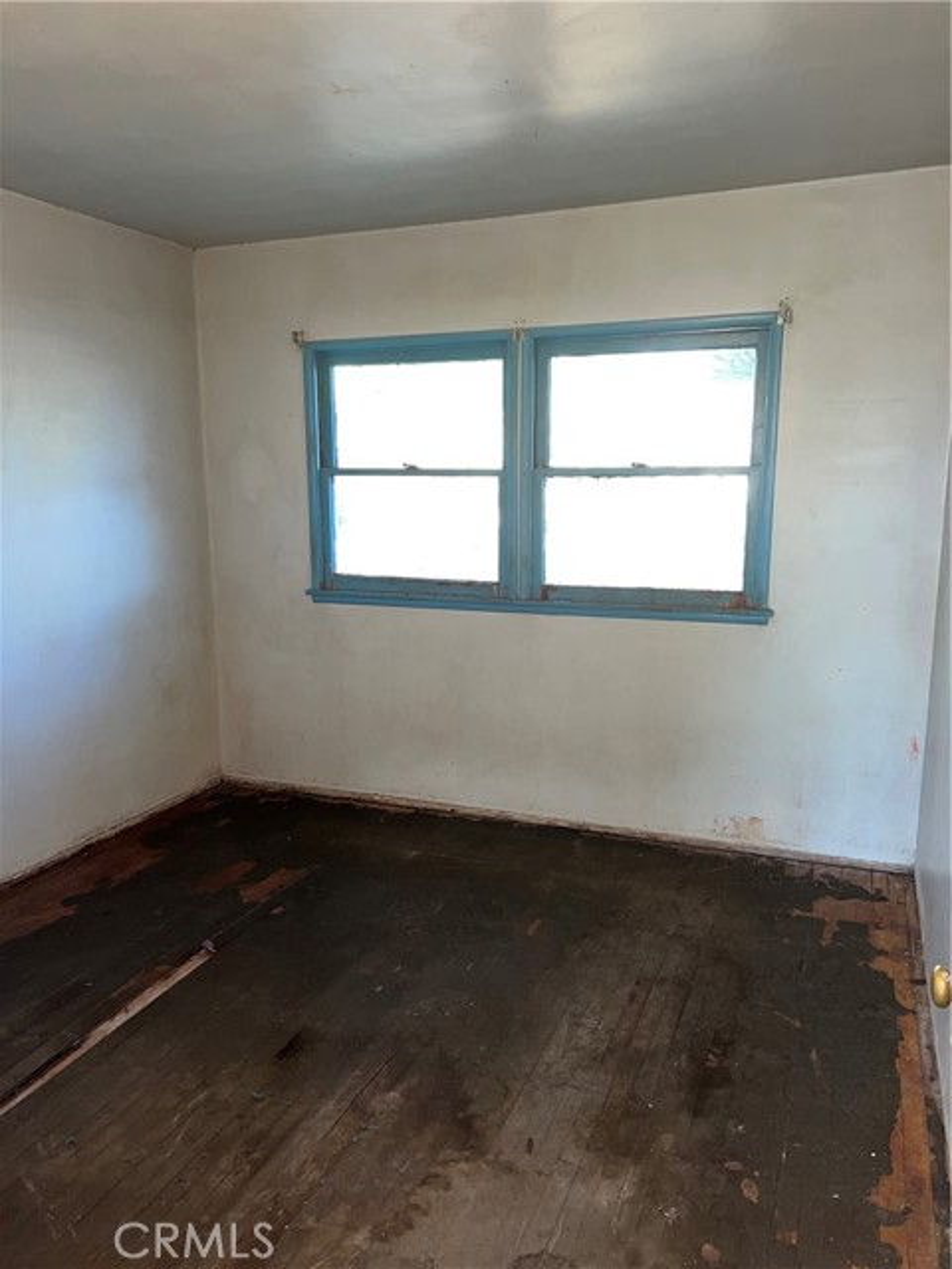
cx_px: 476
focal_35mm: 26
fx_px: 953
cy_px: 634
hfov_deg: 53.1
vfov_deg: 67.3
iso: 40
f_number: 1.5
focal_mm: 5.7
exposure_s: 1/15
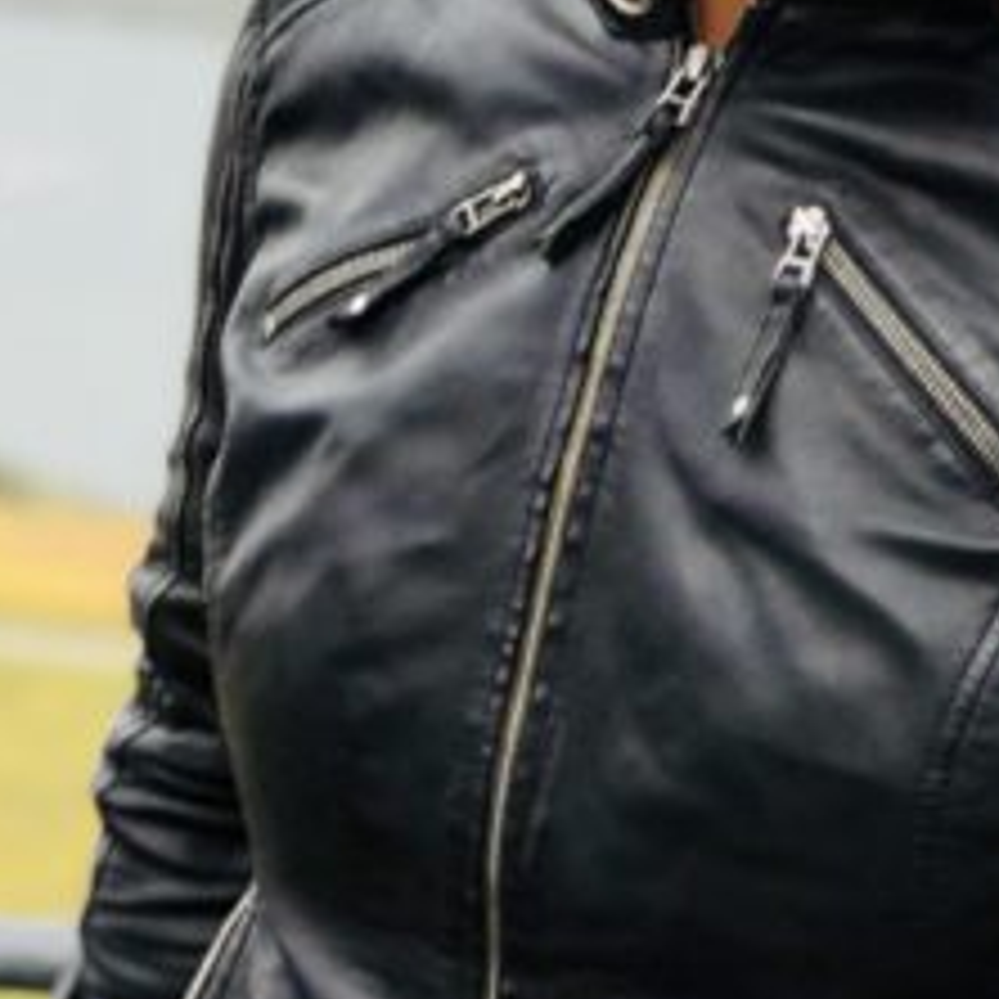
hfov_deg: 10.0
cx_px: 554
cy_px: -81
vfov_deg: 9.9
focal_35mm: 174
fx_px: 5681
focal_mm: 6.6
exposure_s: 1/176
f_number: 2.8
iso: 20
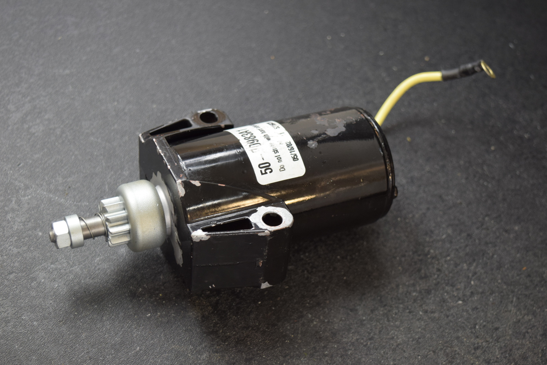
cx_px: 274
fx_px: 866
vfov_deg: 23.8
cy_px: 182
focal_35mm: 57
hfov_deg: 35.1
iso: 400
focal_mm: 38
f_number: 5.6
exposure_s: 1/125
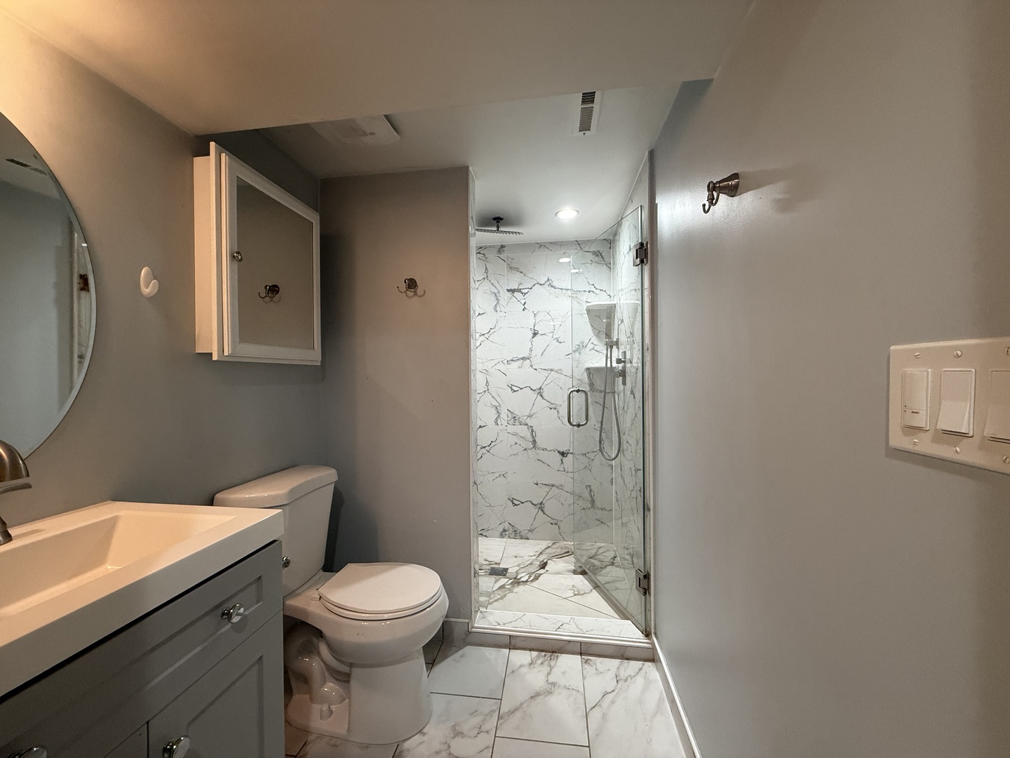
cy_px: 379
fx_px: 408
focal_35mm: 14
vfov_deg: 85.7
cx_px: 505
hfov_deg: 102.1
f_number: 2.2
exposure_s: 1/120
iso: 250
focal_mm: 2.22
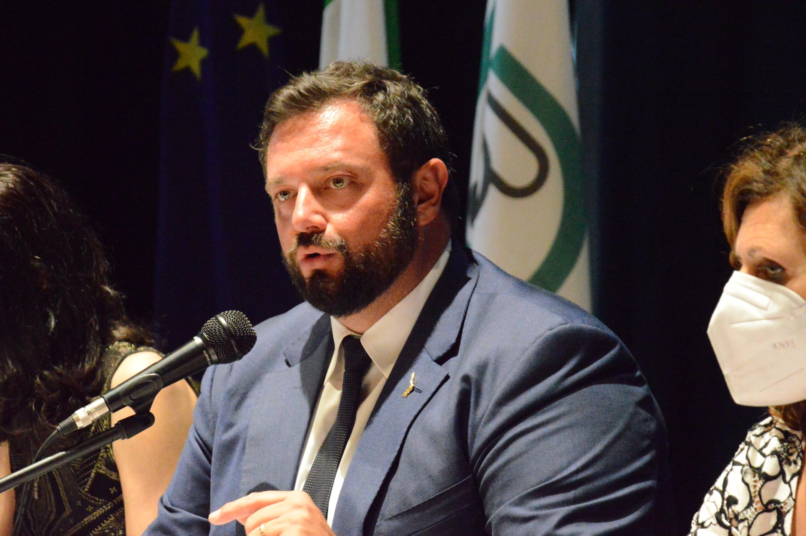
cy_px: 268
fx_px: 3523
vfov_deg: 8.7
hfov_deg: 13.1
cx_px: 403
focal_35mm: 158
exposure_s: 1/125
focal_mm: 105
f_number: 5.6
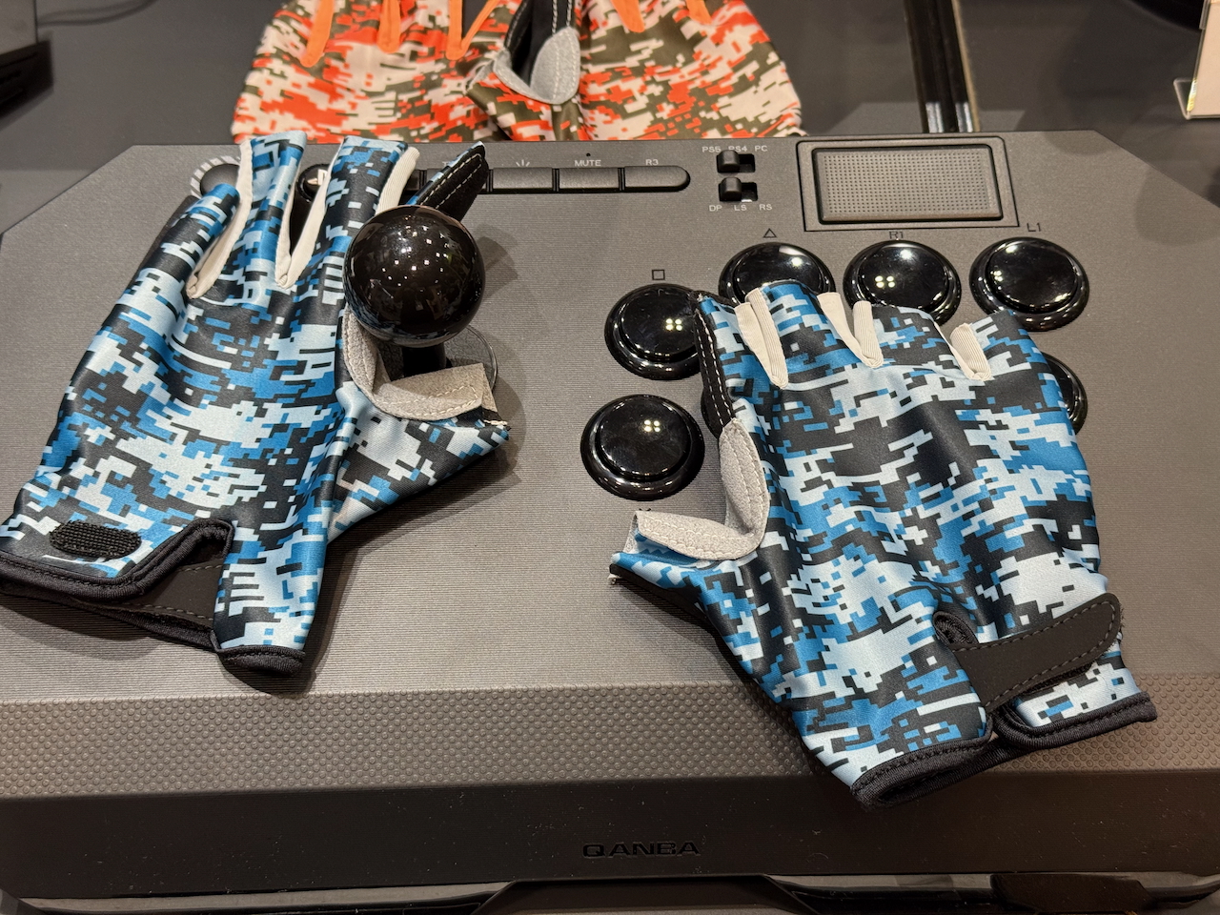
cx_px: 610
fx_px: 1692
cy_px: 458
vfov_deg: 30.3
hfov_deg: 39.7
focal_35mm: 48
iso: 100
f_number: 1.78
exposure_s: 1/50
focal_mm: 6.76
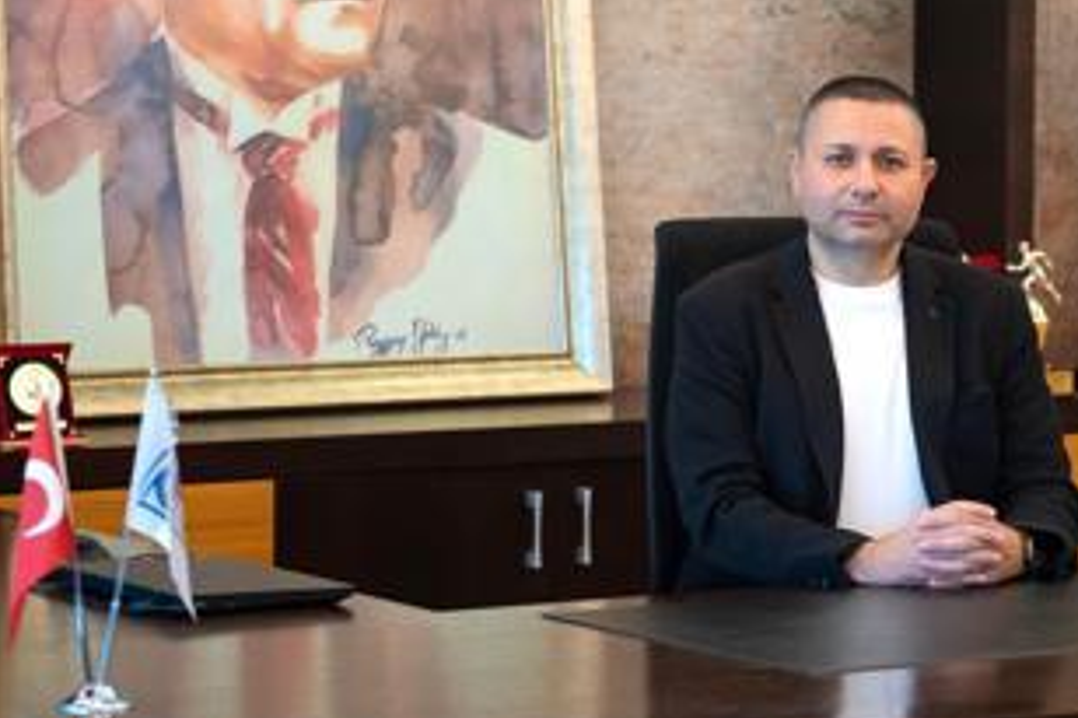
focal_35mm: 140
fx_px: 4190
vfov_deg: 9.8
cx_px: 779
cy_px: 144
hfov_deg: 14.6
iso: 1600
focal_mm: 70
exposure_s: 1/160
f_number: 2.8
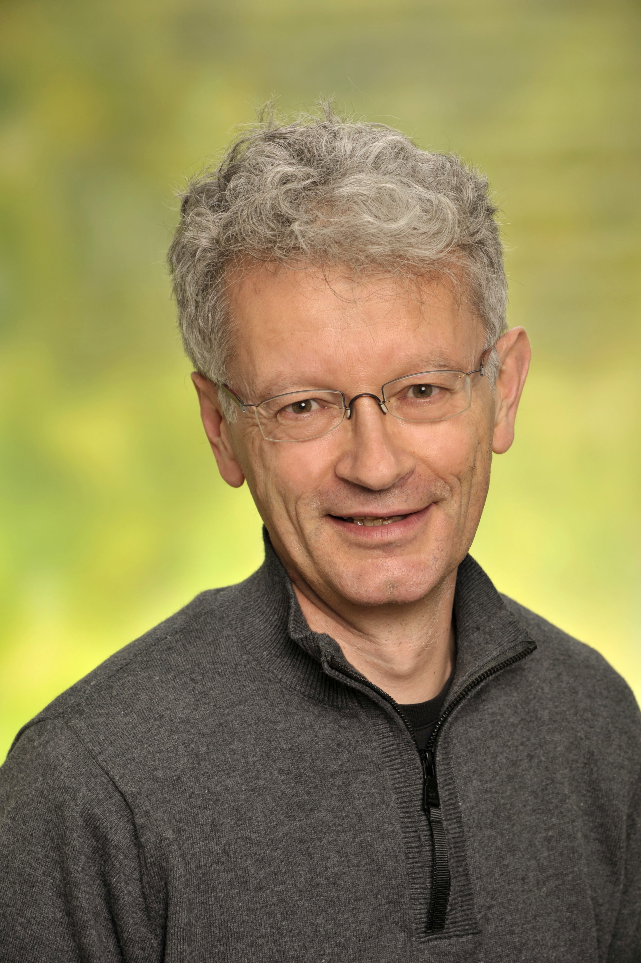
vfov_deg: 22.2
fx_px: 2460
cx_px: 320
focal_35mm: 92
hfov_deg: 14.8
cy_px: 482
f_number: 8
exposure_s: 1/125
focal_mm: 92
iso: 200
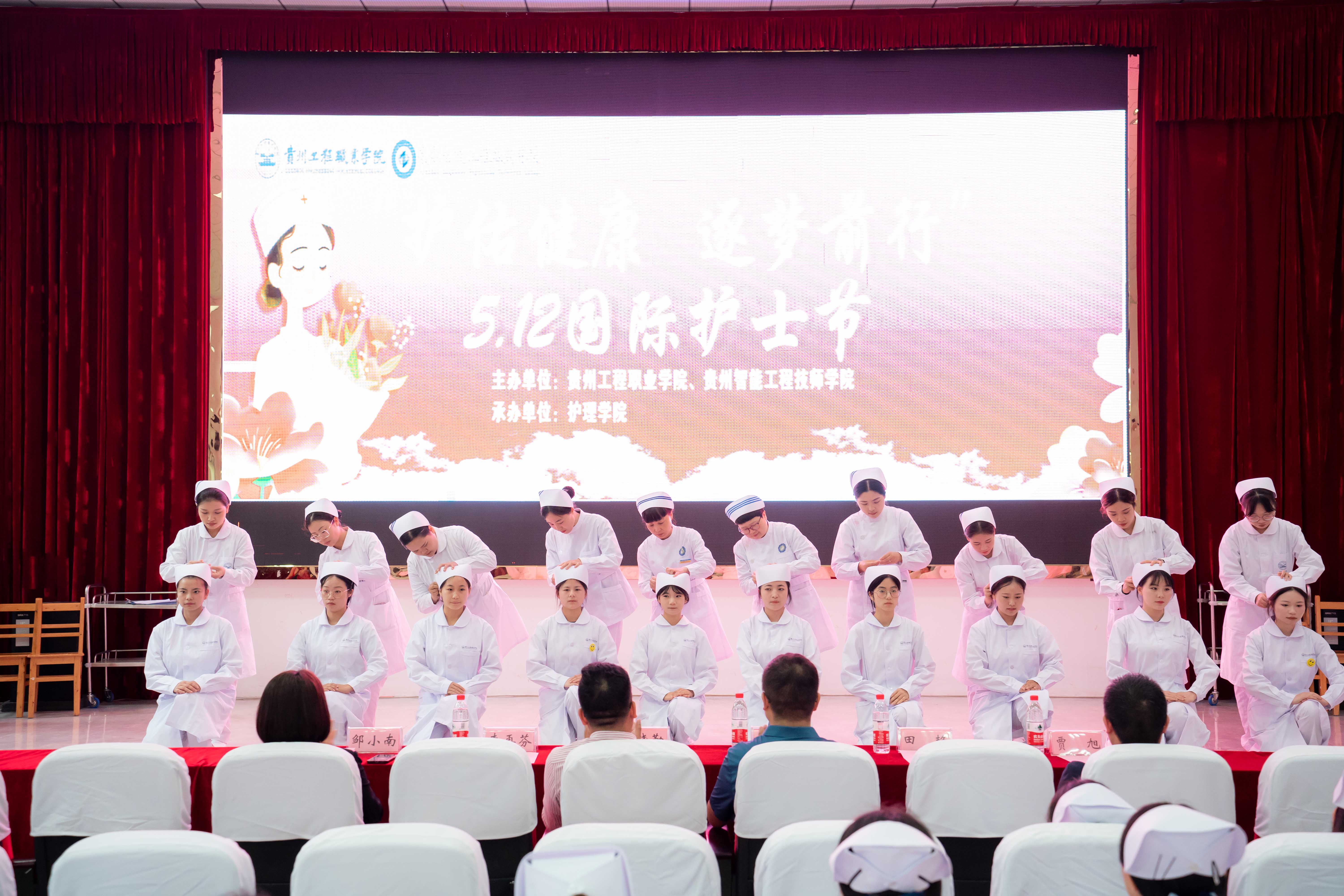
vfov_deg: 33.4
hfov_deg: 48.5
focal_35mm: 40
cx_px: 672
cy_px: 448
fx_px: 1493
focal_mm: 40
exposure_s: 1/100
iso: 2500
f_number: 4
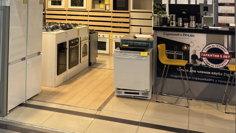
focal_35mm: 51
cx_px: 56
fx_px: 319
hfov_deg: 39.4
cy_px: -11
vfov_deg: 22.3
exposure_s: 1/50
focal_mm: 5.96
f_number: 1.6
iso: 80
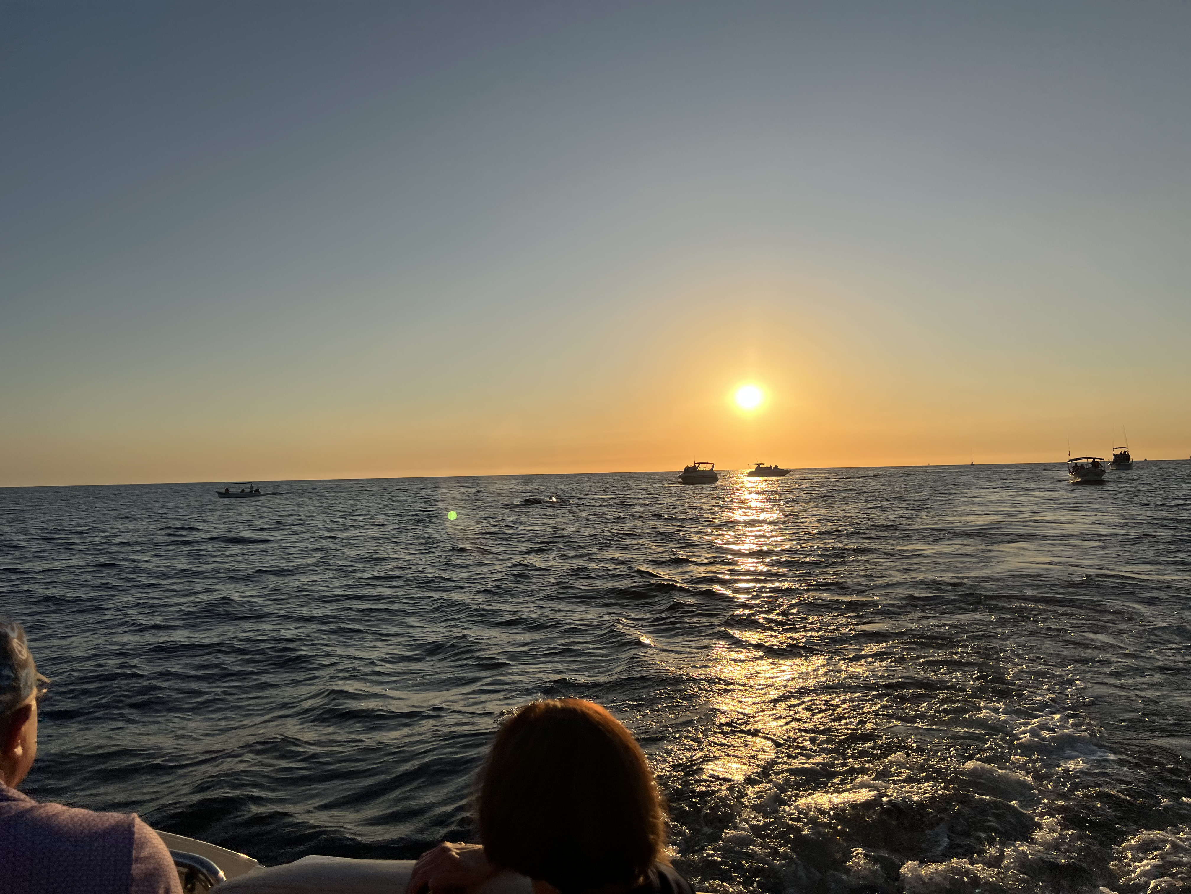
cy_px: 447
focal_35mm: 26
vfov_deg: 53.1
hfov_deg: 67.3
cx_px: 596
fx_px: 895
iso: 50
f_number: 1.5
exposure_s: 1/10309
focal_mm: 5.7
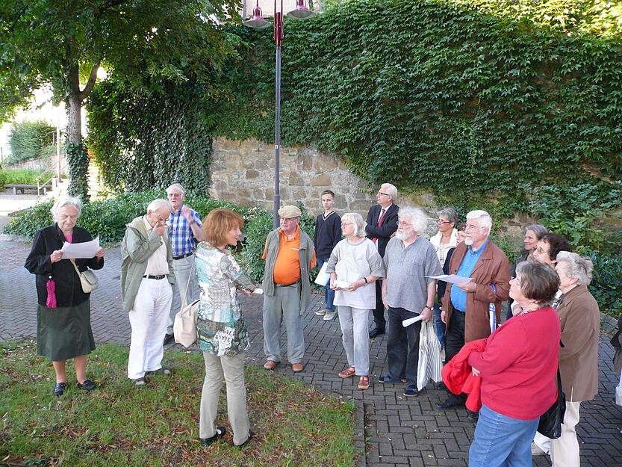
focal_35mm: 28
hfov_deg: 63.4
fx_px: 503
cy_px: 234
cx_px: 311
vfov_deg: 49.8
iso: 160
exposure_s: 1/30
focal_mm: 4.6
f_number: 2.8
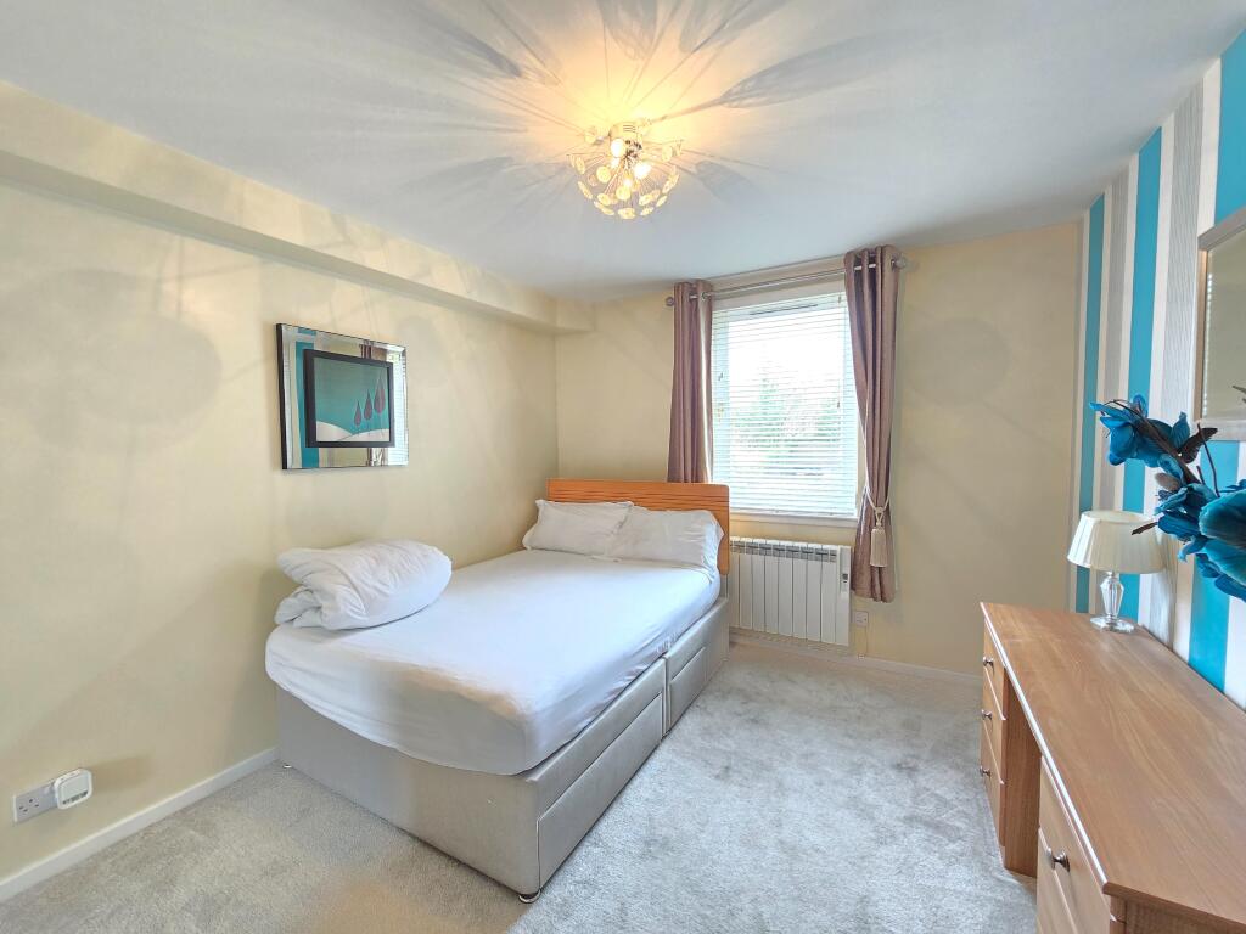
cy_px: 467
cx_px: 623
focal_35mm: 13
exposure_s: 1/50
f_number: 2.2
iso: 400
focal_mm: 2.2
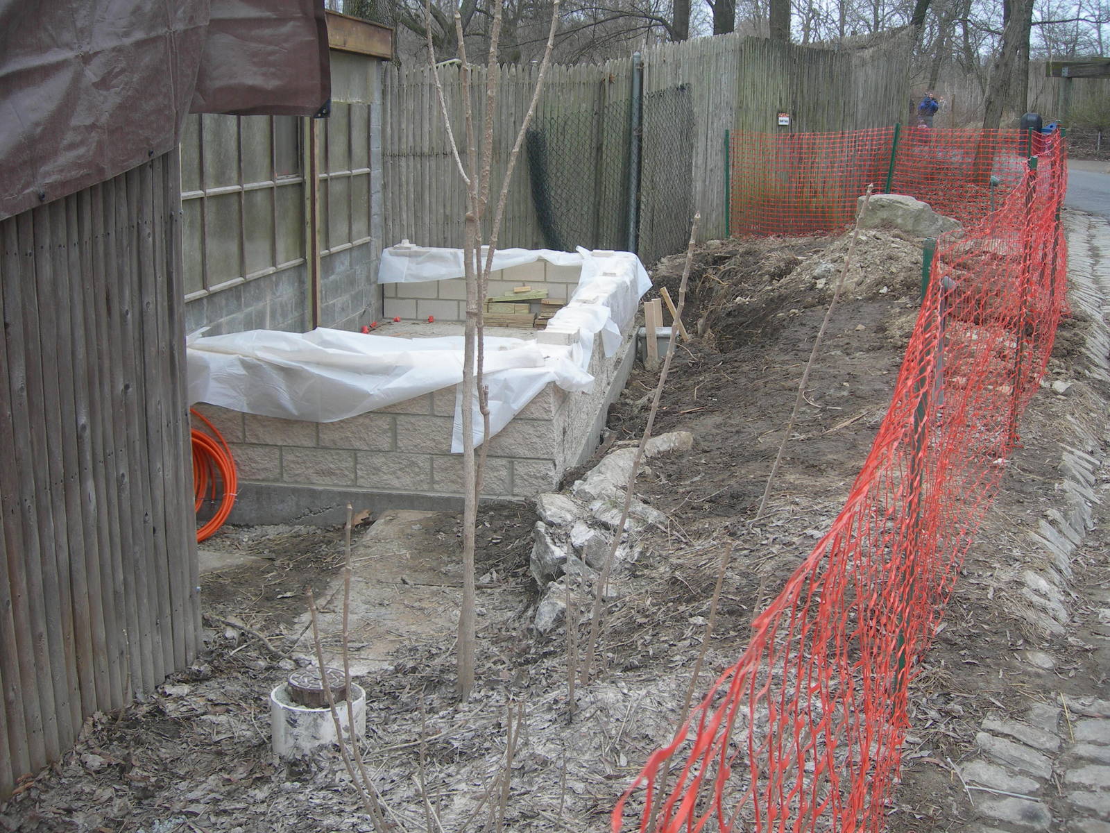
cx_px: 555
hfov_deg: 49.0
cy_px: 416
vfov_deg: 37.7
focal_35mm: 38
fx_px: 1219
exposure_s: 1/270
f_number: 2.8
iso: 50
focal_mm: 7.8
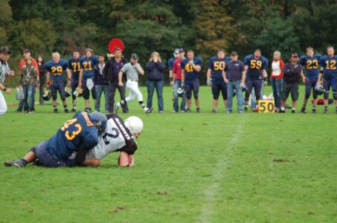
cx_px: 168
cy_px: 112
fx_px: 1892
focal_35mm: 202
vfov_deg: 6.8
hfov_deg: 10.2
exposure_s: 1/400
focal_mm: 135
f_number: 4.5
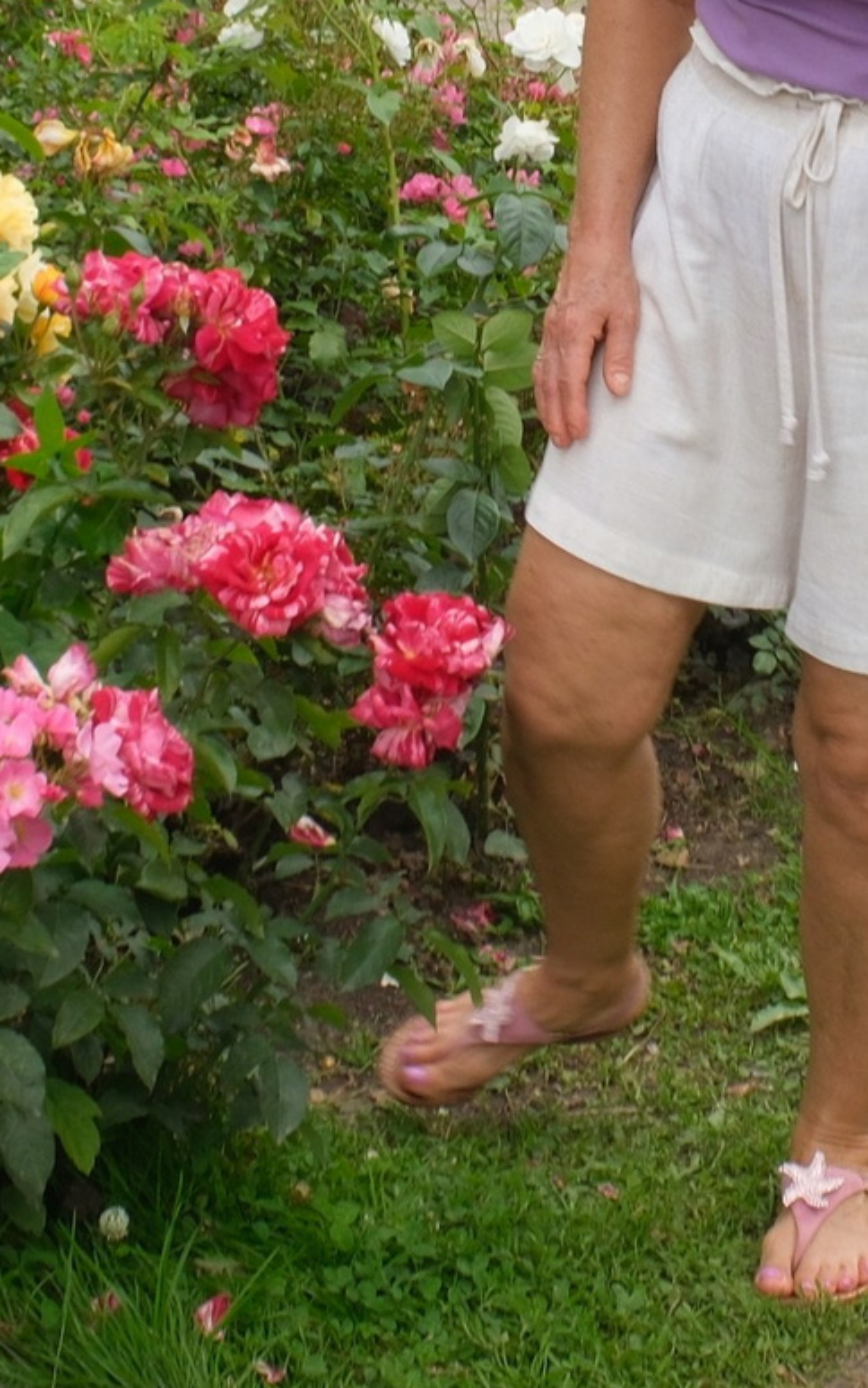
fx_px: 3443
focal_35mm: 91
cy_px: 272
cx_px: 603
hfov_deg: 14.3
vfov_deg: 22.5
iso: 500
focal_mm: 18
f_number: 11
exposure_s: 1/100
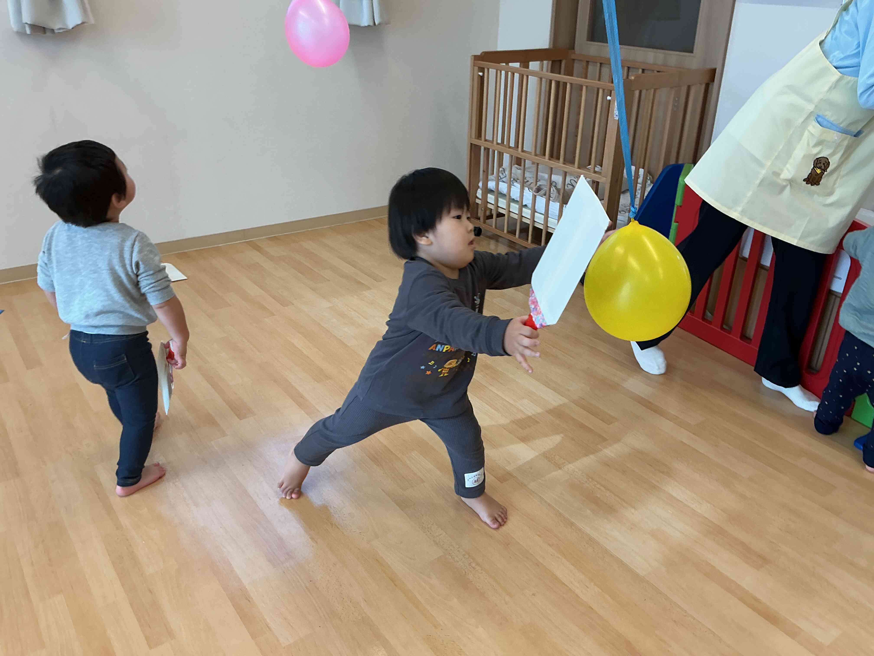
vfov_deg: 48.2
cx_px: 437
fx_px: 732
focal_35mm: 29
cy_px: 328
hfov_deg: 61.7
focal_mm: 3
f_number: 1.8
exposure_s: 1/100
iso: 20
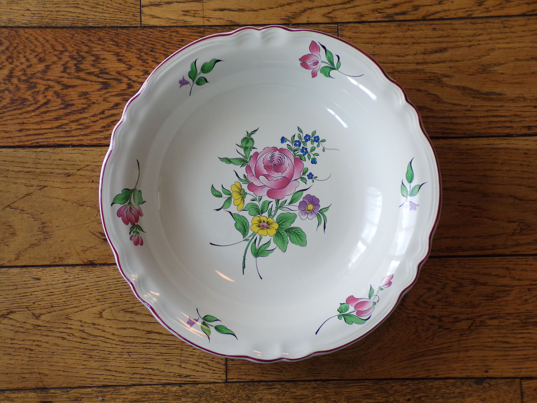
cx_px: 268
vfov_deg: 22.6
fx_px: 1008
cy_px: 202
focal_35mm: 65
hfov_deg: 29.8
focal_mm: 11.6
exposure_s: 1/50
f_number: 3.8
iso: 242
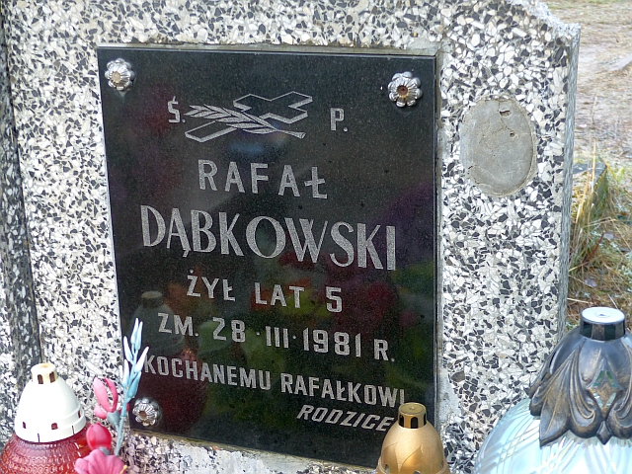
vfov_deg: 23.3
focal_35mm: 63
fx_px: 1150
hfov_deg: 30.7
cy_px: 237
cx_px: 316
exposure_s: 1/60
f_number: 2.8
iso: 160
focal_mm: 11.4
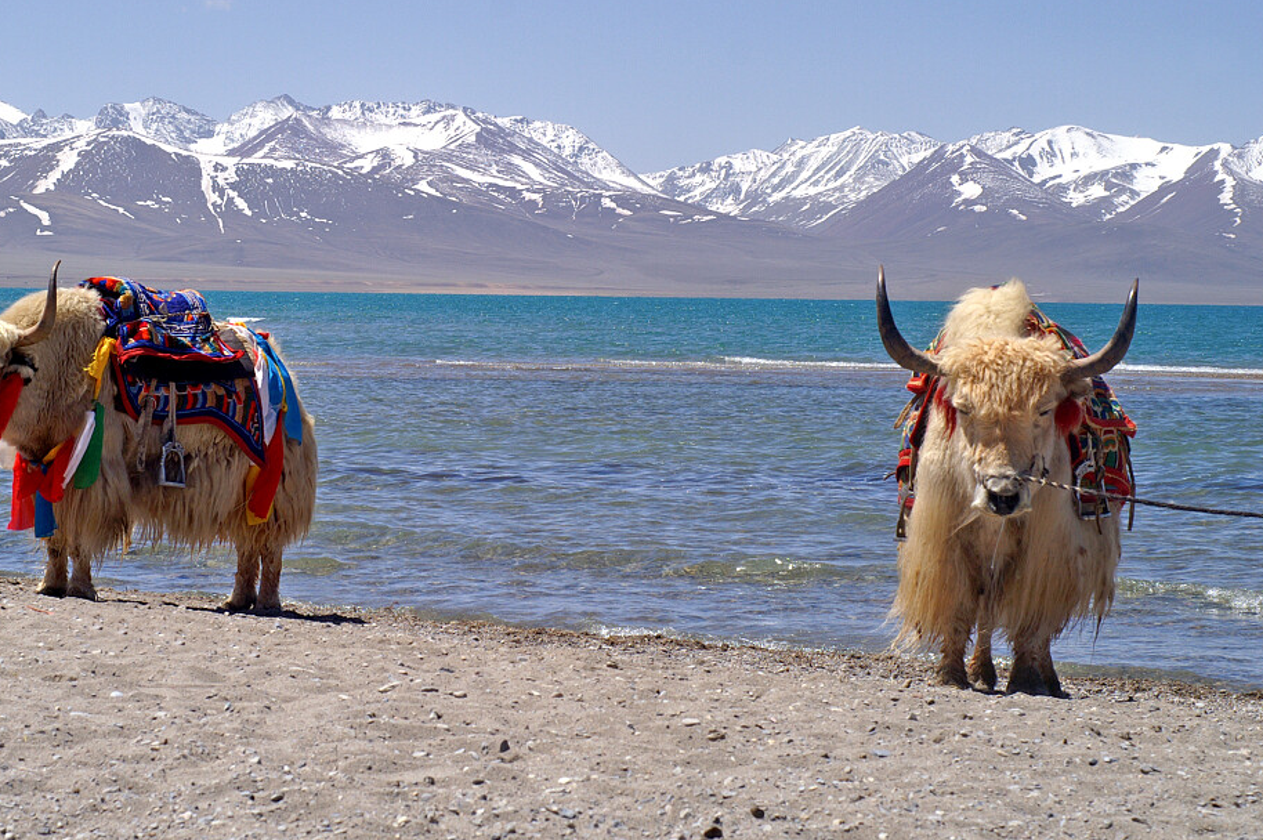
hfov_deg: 19.4
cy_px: 316
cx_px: 399
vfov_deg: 13.0
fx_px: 3681
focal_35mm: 105
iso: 100
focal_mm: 50
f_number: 11
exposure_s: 1/320
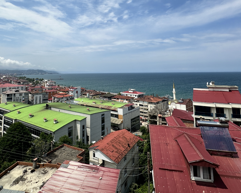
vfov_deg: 60.7
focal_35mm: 22
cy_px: 55
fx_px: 157
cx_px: 107
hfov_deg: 74.8
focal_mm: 2.22
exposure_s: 1/3861
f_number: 2.2
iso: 50
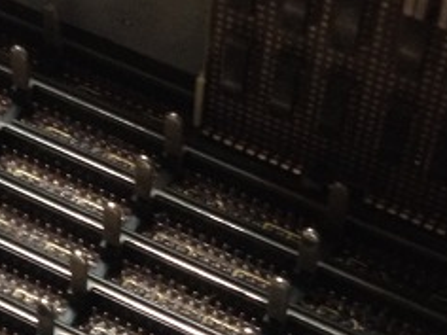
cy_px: 361
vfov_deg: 9.7
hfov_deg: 12.8
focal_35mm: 152
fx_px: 1963
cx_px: -9
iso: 125
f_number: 2.4
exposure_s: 1/20
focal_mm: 4.28
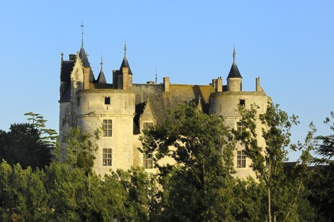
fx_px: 2364
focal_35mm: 255
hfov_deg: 8.1
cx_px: 167
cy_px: 111
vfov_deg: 5.4
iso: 100
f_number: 6
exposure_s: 1/160
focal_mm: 170
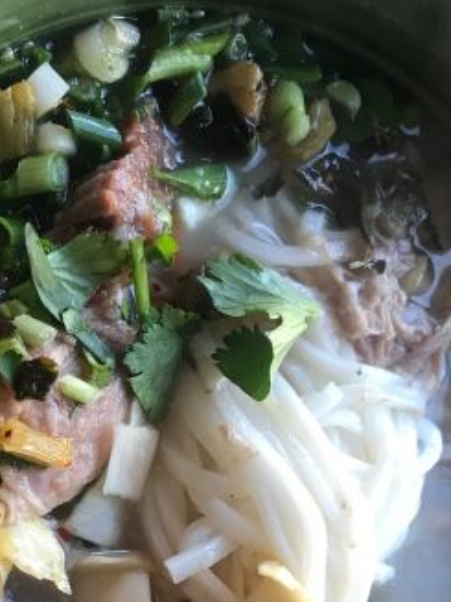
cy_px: 427
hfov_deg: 24.4
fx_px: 1043
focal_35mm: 60
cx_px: 179
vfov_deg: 31.8
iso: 32
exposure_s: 1/33
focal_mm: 3.99
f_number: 1.8
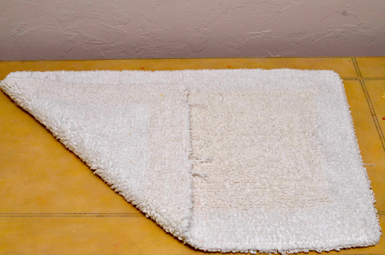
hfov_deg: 35.1
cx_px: 192
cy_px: 128
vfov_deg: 23.7
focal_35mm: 57
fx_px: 608
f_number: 10
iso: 640
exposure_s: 1/160
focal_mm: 38
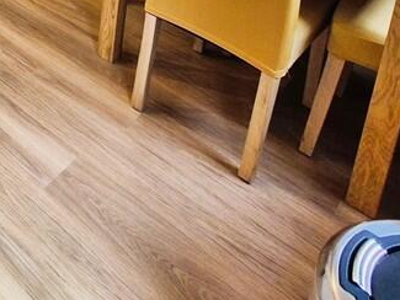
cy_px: -148
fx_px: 474
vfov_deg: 26.1
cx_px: -80
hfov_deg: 35.8
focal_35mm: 41
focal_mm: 2.2
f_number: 2.2
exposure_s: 1/50
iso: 200
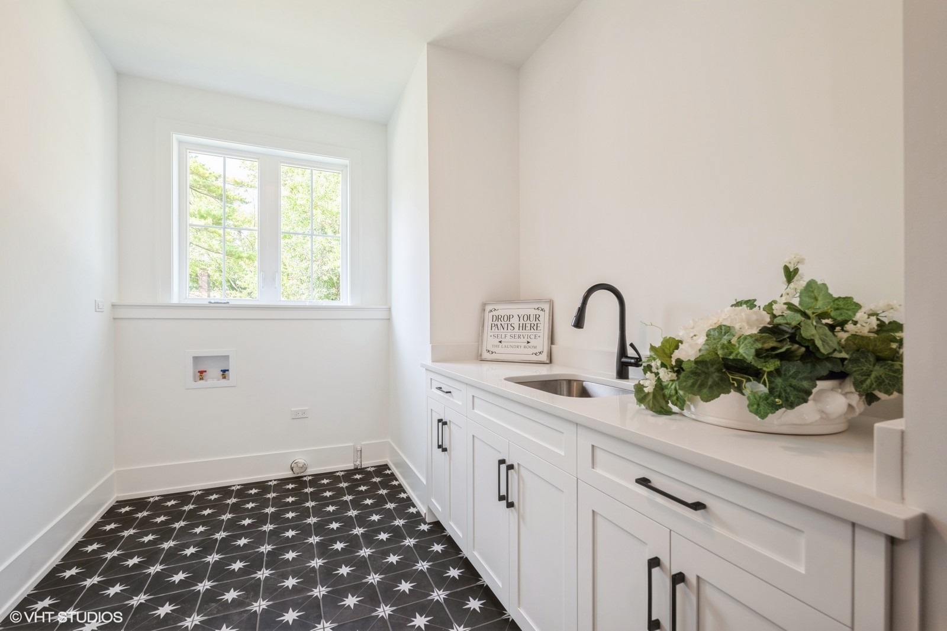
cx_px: 474
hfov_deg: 96.7
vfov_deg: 73.7
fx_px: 421
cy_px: 316
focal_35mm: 16
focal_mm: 16
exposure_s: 1/10
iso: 200
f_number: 8
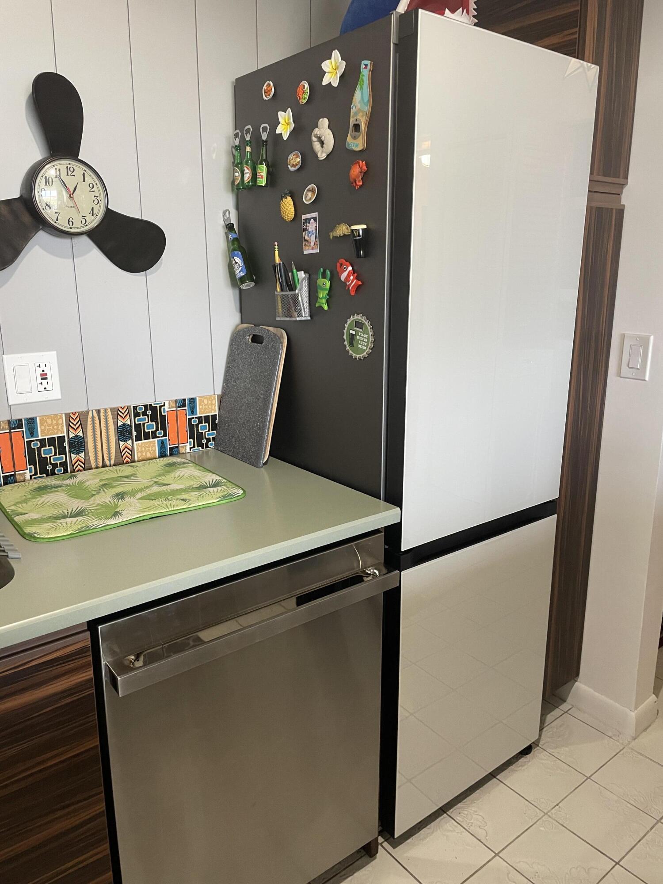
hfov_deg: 53.1
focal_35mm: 26
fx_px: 664
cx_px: 332
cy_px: 442
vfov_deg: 67.3
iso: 125
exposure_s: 1/60
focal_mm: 4.2
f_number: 1.6
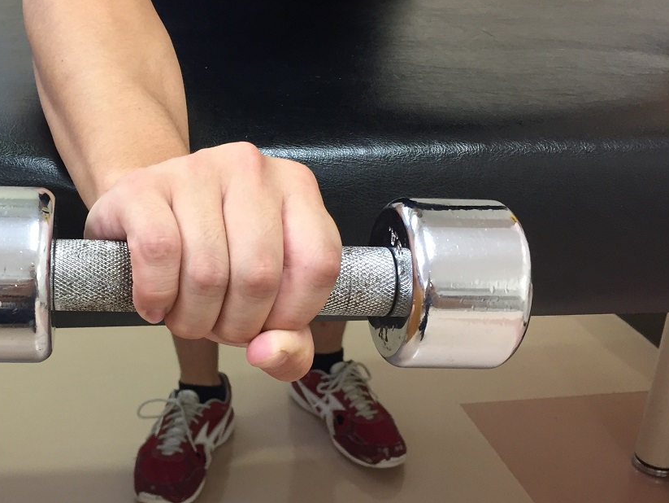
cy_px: 265
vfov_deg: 31.5
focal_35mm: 46
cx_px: 170
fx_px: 889
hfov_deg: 40.1
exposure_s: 1/30
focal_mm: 4.15
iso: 80
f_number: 2.2
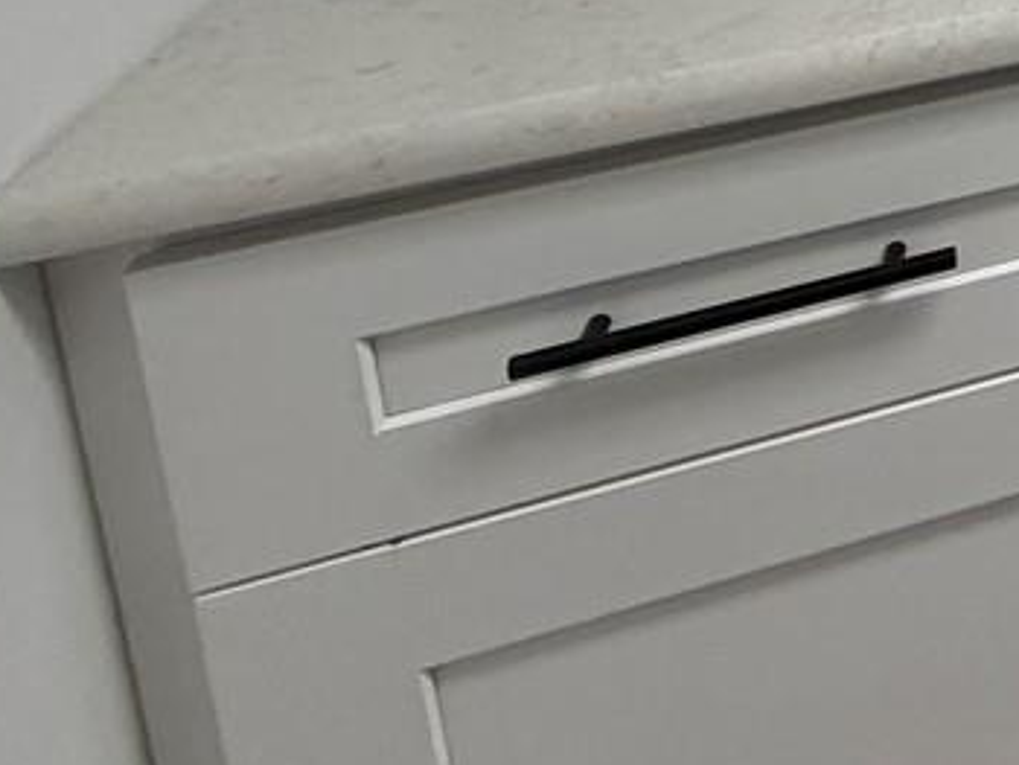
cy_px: -524
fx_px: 1885
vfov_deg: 18.8
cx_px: 2242
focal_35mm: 64
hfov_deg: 17.0
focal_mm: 2.22
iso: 100
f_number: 2.2
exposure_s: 1/120
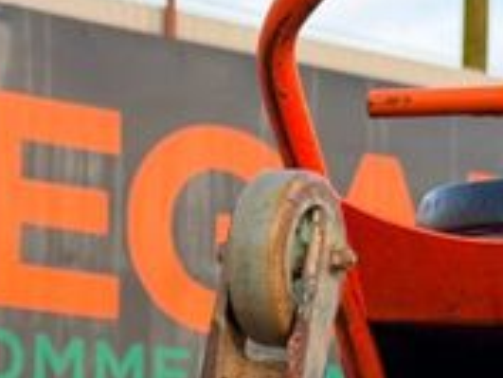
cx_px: 358
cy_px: 566
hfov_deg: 12.1
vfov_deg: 8.9
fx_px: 2370
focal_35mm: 163
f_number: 1.78
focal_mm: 6.76
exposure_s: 1/420
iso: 80
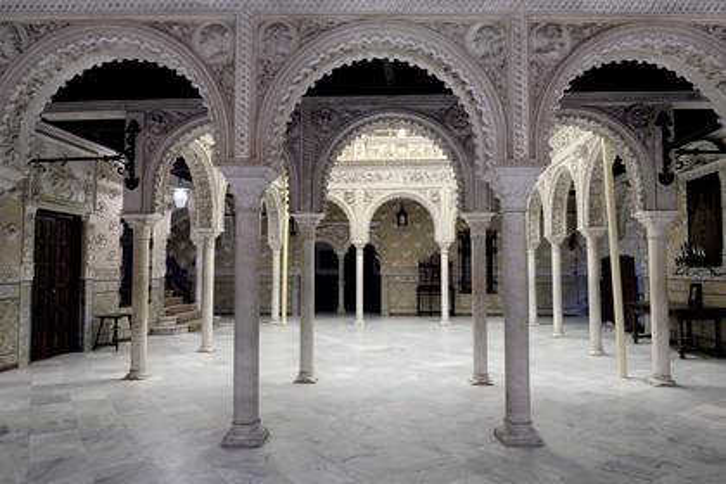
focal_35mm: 24
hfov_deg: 73.7
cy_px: 242
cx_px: 363
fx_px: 484
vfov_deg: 53.1
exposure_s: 1/4
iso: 400
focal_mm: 24
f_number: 6.3
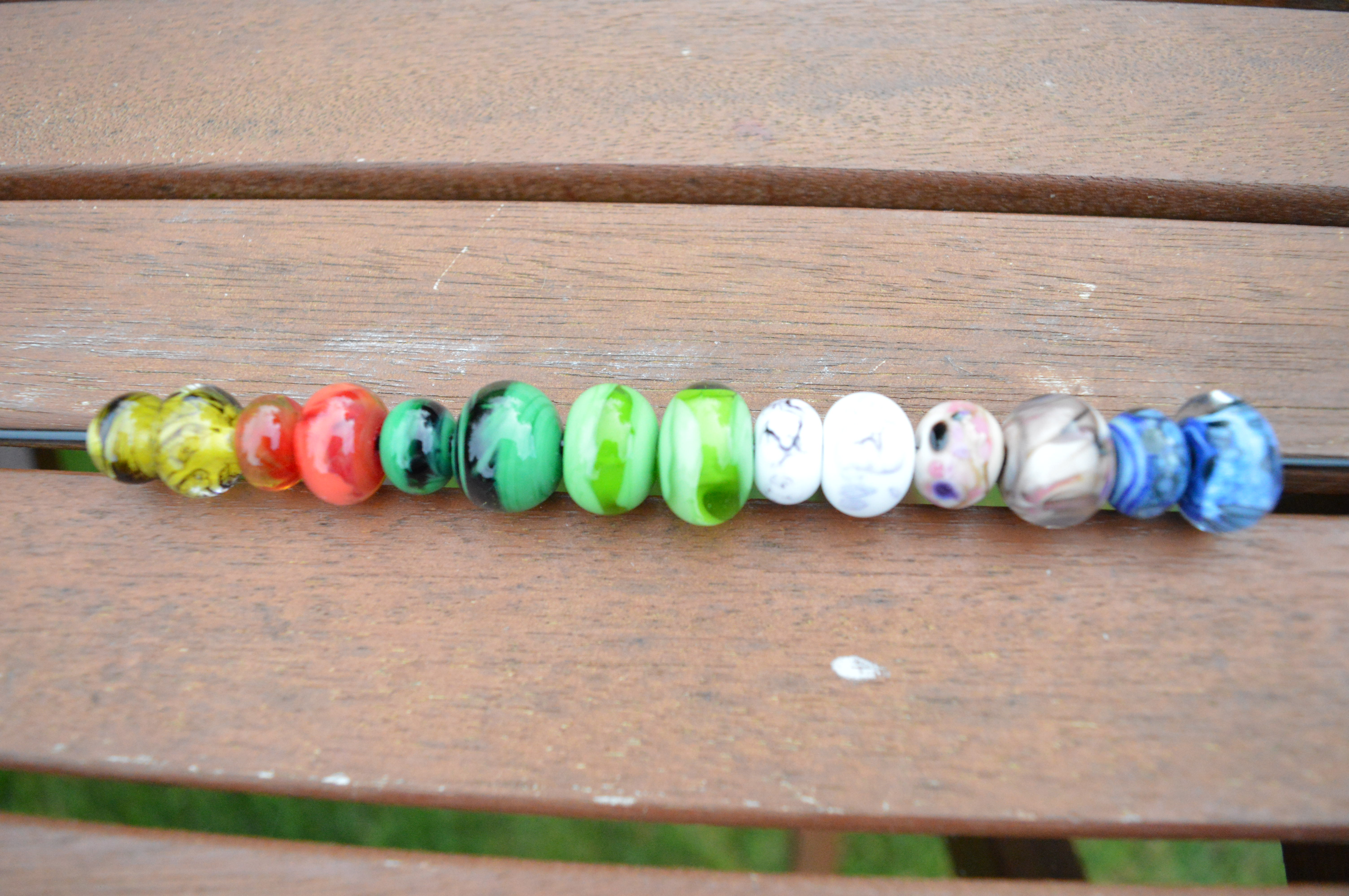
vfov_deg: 47.8
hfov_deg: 67.4
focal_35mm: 27
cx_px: 674
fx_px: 1011
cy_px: 448
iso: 3200
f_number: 4.5
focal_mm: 18
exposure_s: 1/4000
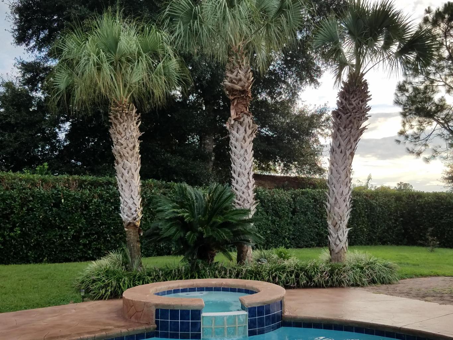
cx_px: 226
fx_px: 340
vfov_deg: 53.1
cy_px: 170
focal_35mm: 26
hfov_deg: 67.3
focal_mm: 4.2
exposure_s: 1/964
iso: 50
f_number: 1.7
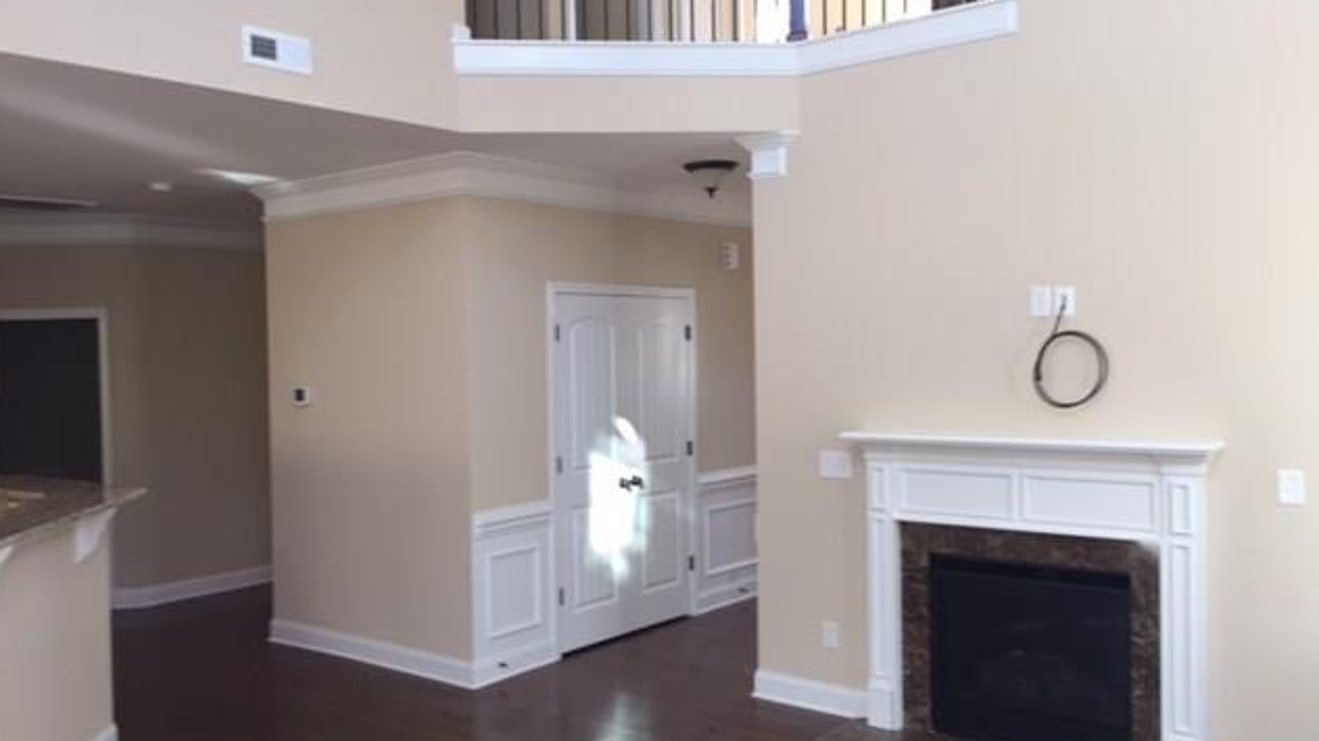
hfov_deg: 61.0
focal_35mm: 32
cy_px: 397
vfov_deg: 36.6
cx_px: 660
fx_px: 1119
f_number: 2.2
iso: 40
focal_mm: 4.15
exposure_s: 1/60
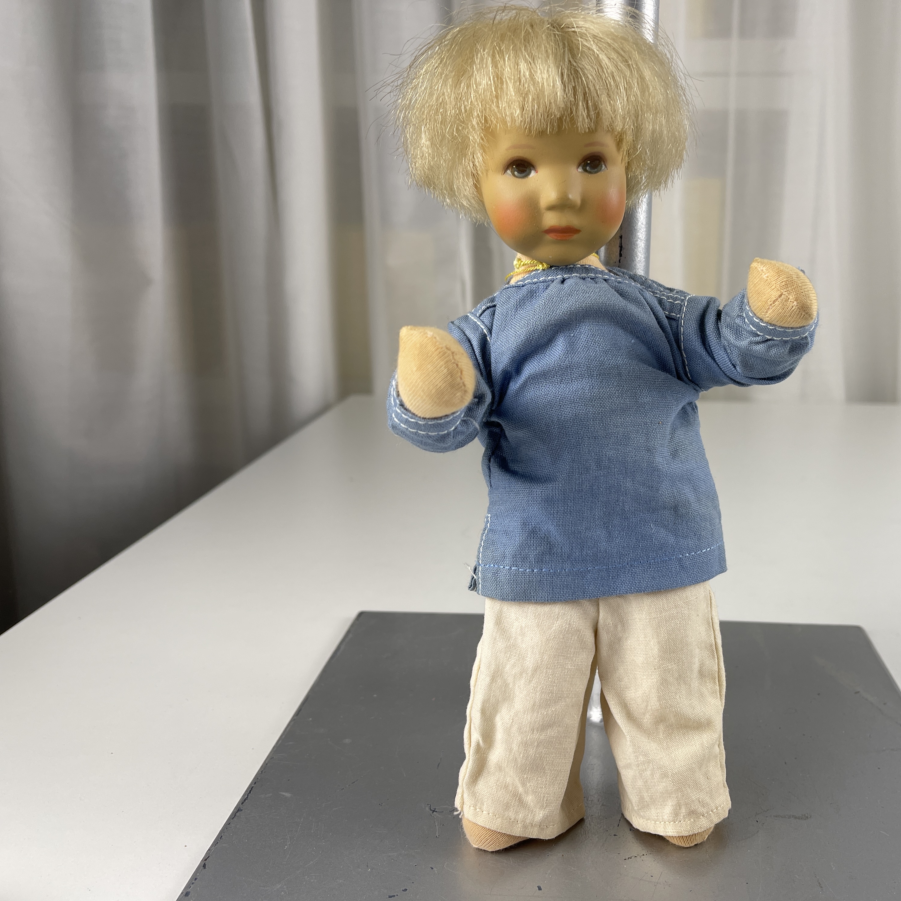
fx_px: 883
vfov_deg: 54.0
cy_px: 452
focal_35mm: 30
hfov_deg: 53.2
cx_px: 581
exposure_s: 1/141
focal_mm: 5.1
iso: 32
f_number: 1.6
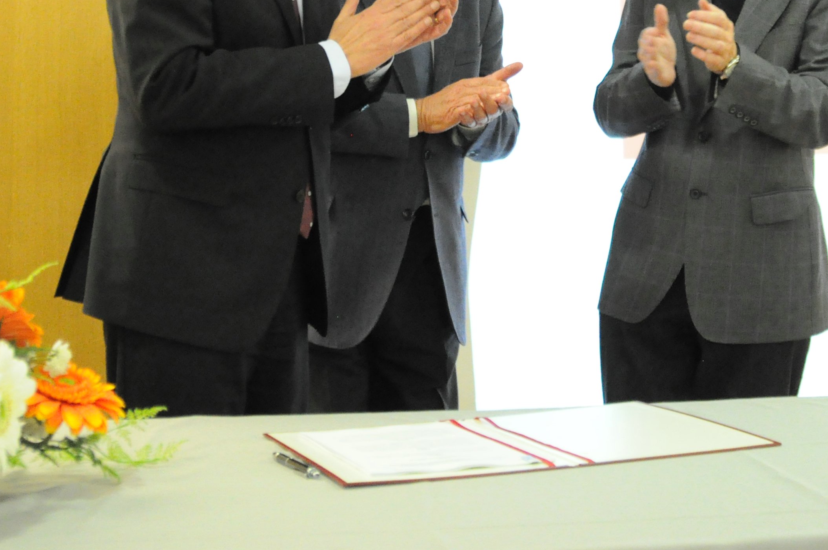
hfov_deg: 30.1
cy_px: 13
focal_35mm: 67
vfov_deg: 19.7
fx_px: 1539
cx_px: 446
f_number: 4
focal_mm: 22
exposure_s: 1/160
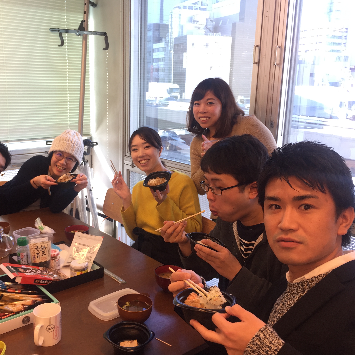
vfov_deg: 47.2
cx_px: 139
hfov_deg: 46.9
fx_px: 406
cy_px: 177
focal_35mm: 35
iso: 32
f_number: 2.2
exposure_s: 1/50
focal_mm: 4.15
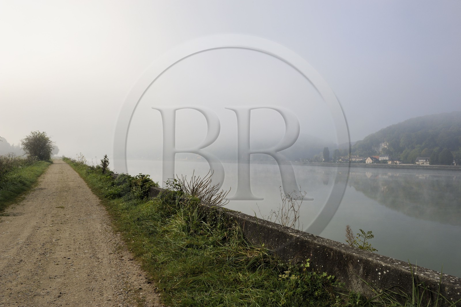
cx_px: 230
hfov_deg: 73.8
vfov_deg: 53.1
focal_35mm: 24
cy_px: 154
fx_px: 307
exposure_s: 1/160
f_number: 20
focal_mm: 24
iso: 400
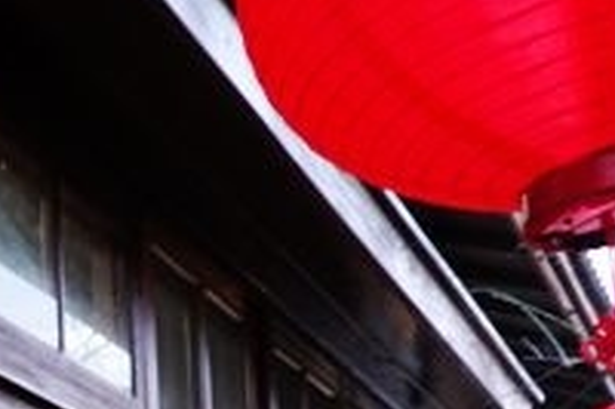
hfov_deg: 21.6
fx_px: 1331
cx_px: -314
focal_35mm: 78
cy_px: 638
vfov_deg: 15.8
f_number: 2.8
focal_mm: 9
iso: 800
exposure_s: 1/25
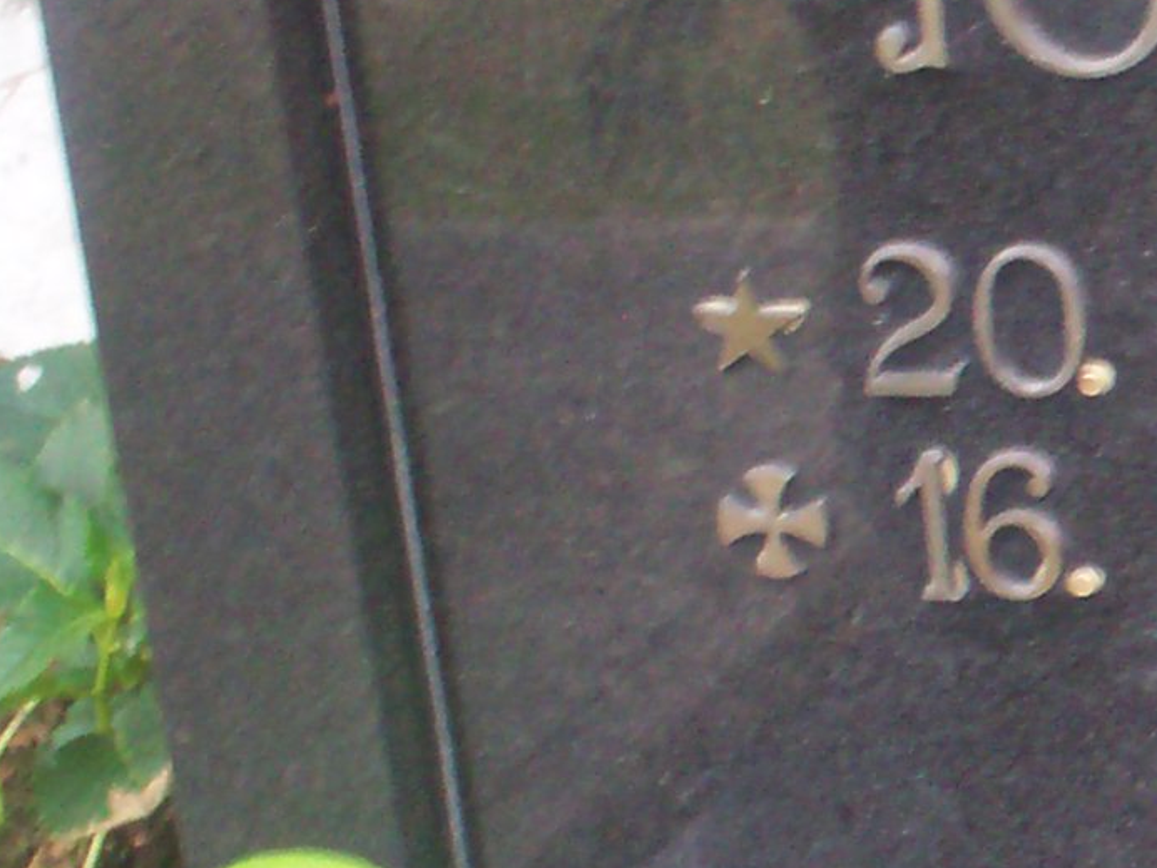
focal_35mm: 134
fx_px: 4479
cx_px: 2107
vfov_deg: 11.1
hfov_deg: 13.2
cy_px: 467
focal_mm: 6
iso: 200
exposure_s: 1/9.48
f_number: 4.5
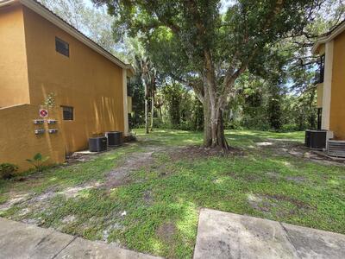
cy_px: 130
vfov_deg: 89.9
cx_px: 172
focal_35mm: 13
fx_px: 130
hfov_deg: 106.2
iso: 50
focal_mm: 2.2
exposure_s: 1/222
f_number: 2.2
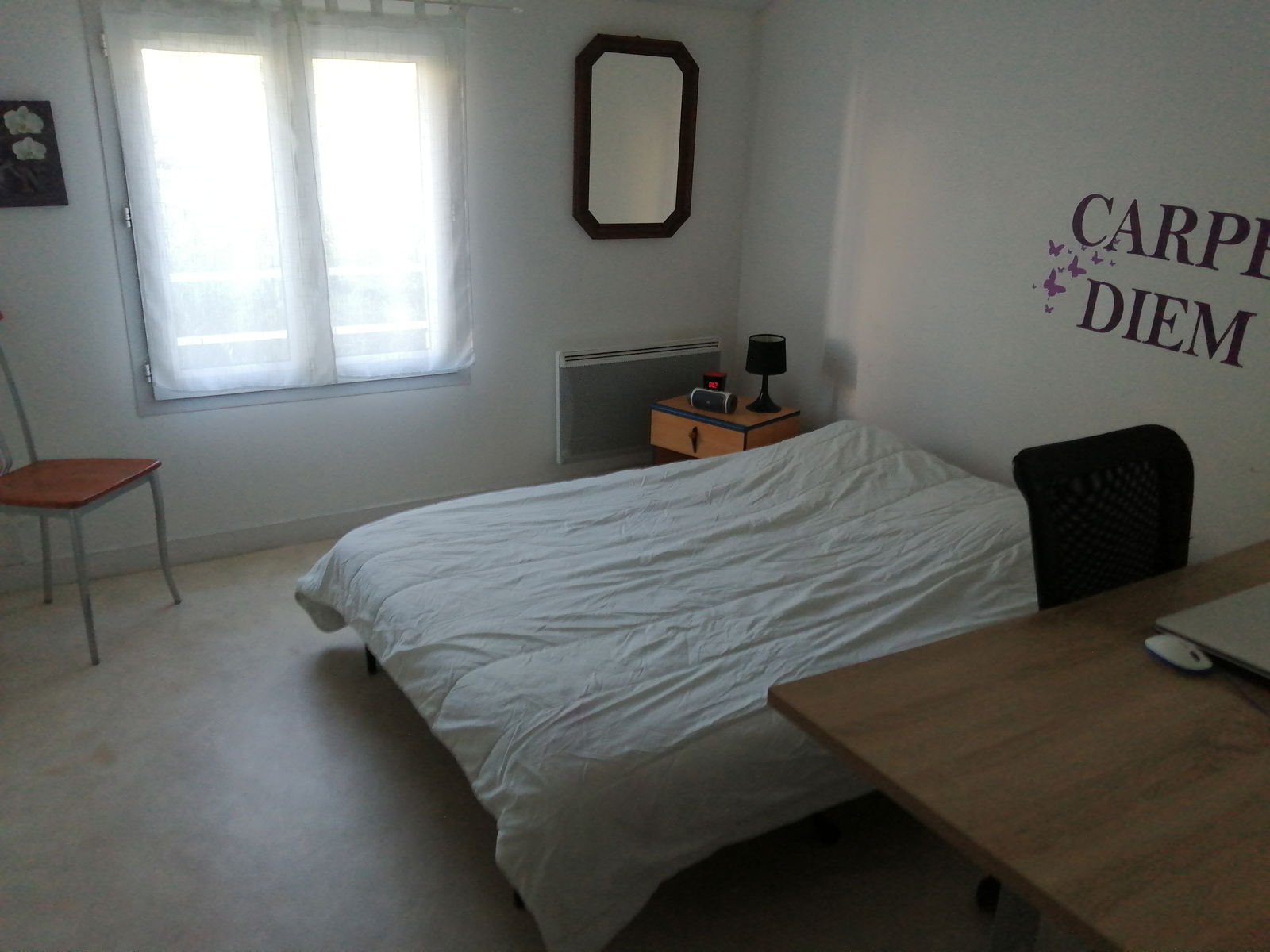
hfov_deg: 67.3
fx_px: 954
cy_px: 476
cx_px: 635
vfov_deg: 53.1
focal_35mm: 26
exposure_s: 1/33.3
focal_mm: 3.46
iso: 80
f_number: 1.8
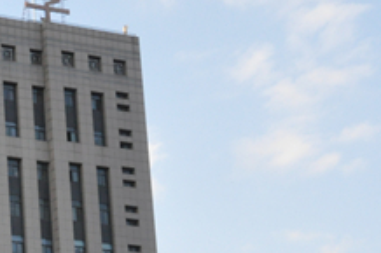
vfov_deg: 10.3
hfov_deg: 13.9
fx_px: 1396
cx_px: -295
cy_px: 240
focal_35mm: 132
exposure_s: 1/50
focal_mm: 24
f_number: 25
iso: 1000
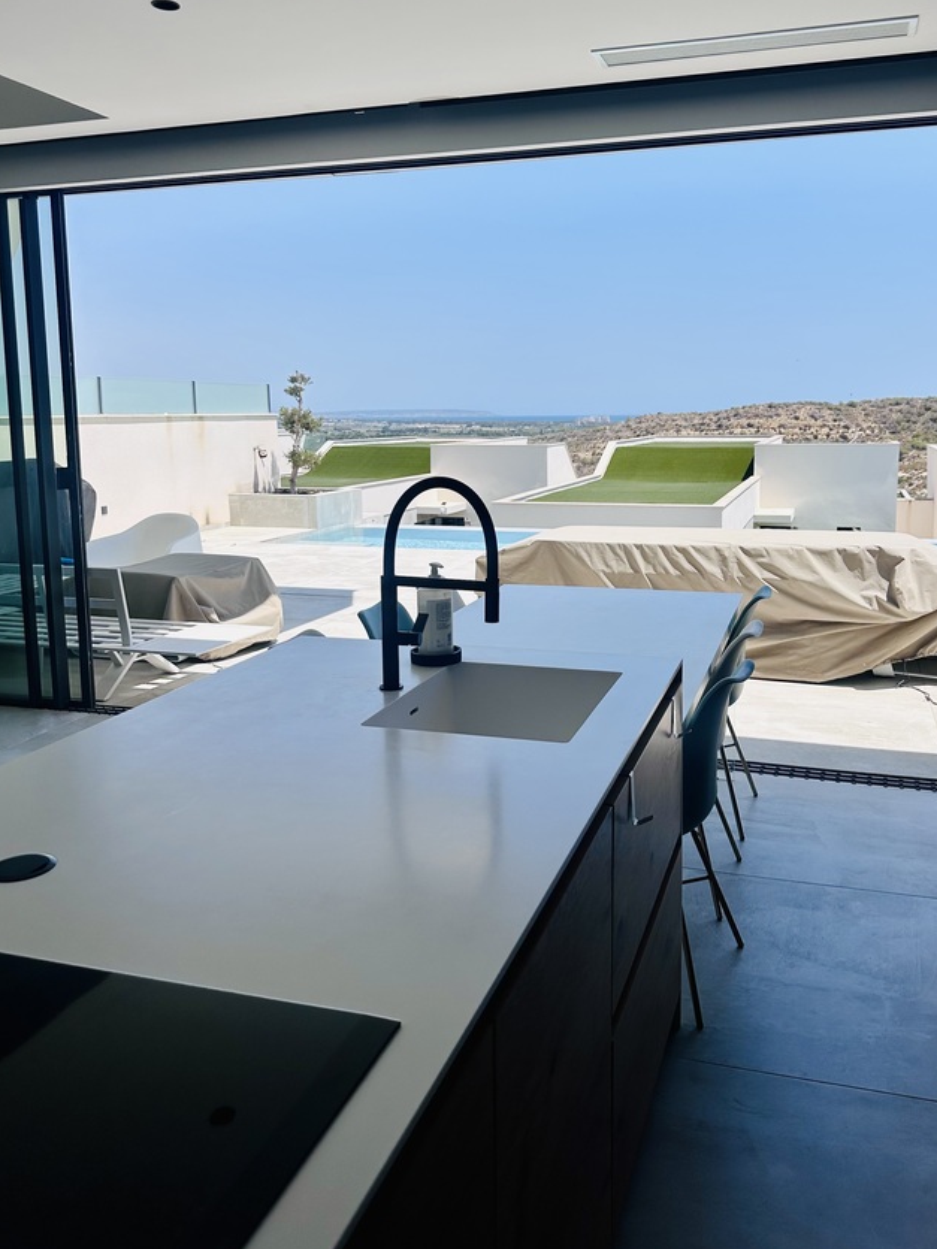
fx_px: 1011
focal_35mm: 28
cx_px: 531
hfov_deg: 49.6
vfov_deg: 63.2
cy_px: 540
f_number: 1.78
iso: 80
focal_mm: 6.86
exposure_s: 1/6211
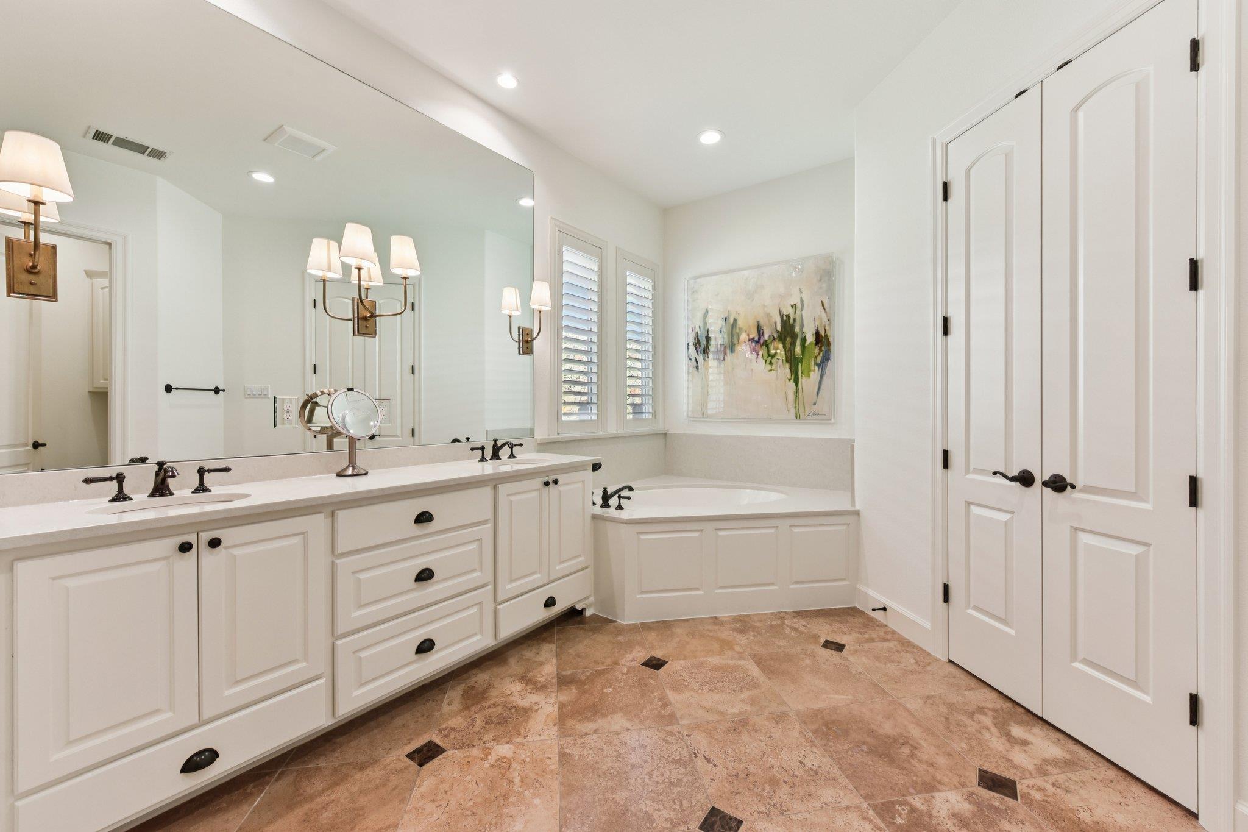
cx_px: 624
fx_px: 485
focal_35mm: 14
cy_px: 416
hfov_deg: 104.3
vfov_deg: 81.2
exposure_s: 1/15
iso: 180
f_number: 8
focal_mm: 14
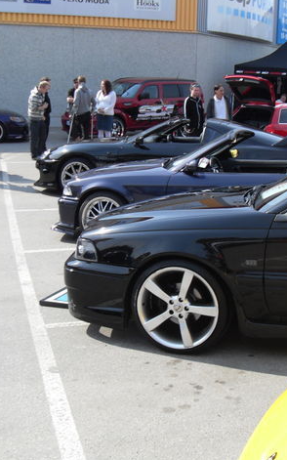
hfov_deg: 25.8
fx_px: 614
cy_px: 230
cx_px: 238
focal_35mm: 49
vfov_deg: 41.1
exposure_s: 1/125
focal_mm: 6.3
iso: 80
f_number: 7
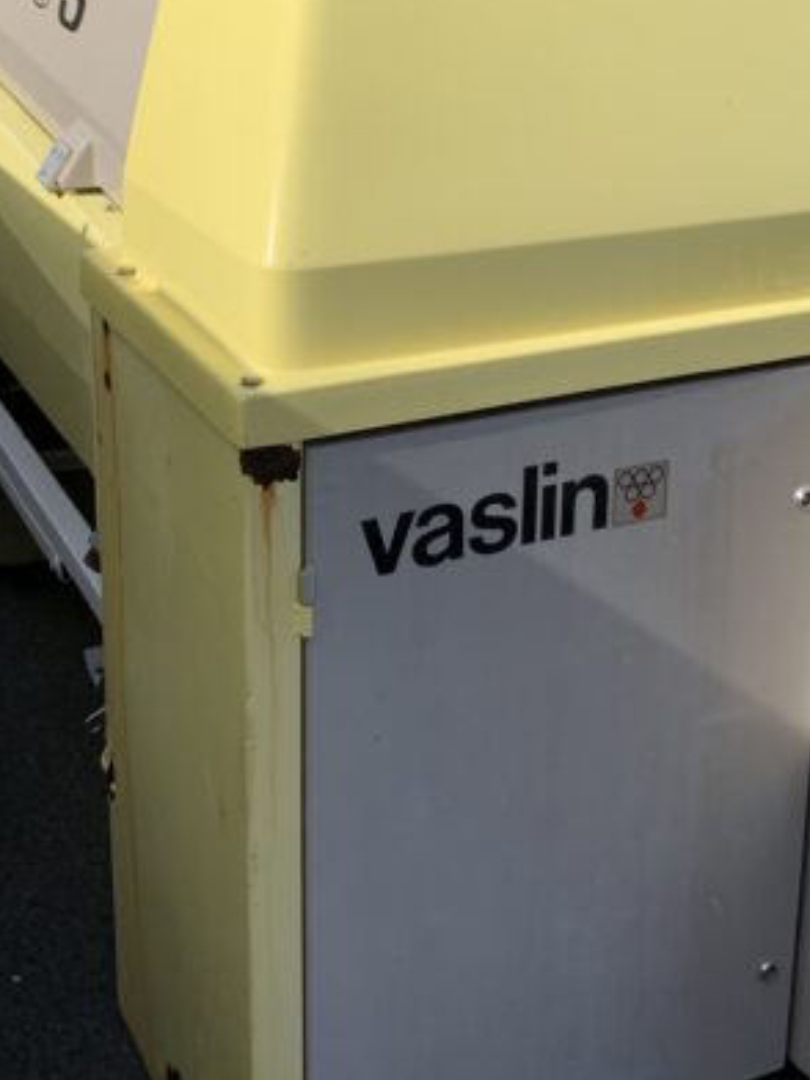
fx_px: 1654
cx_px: 468
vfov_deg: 35.4
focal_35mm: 53
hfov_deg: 27.5
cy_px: 267
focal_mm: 4.25
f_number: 1.8
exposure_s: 1/3788
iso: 25
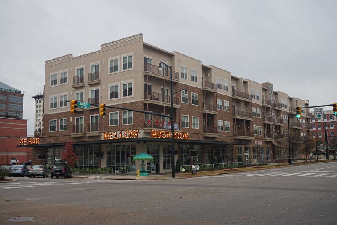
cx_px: 168
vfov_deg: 34.2
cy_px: 112
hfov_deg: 49.6
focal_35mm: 39
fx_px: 365
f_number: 6.3
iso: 100
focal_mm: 26
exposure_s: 1/80
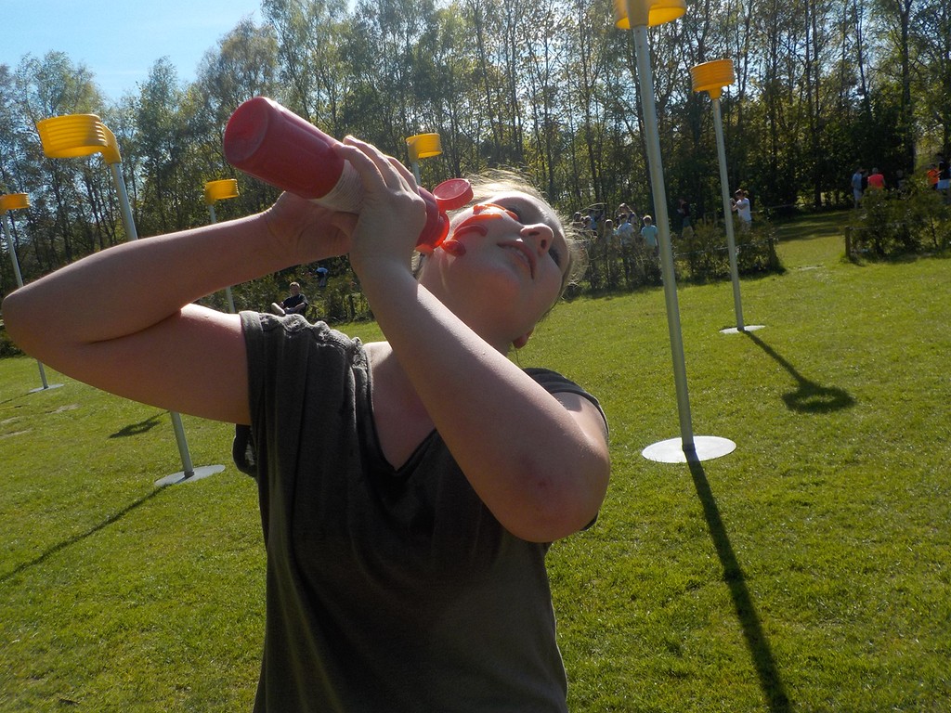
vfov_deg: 46.8
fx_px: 824
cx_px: 476
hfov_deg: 60.0
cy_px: 356
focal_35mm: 30
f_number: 3.3
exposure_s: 1/1250
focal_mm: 4.1
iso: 125
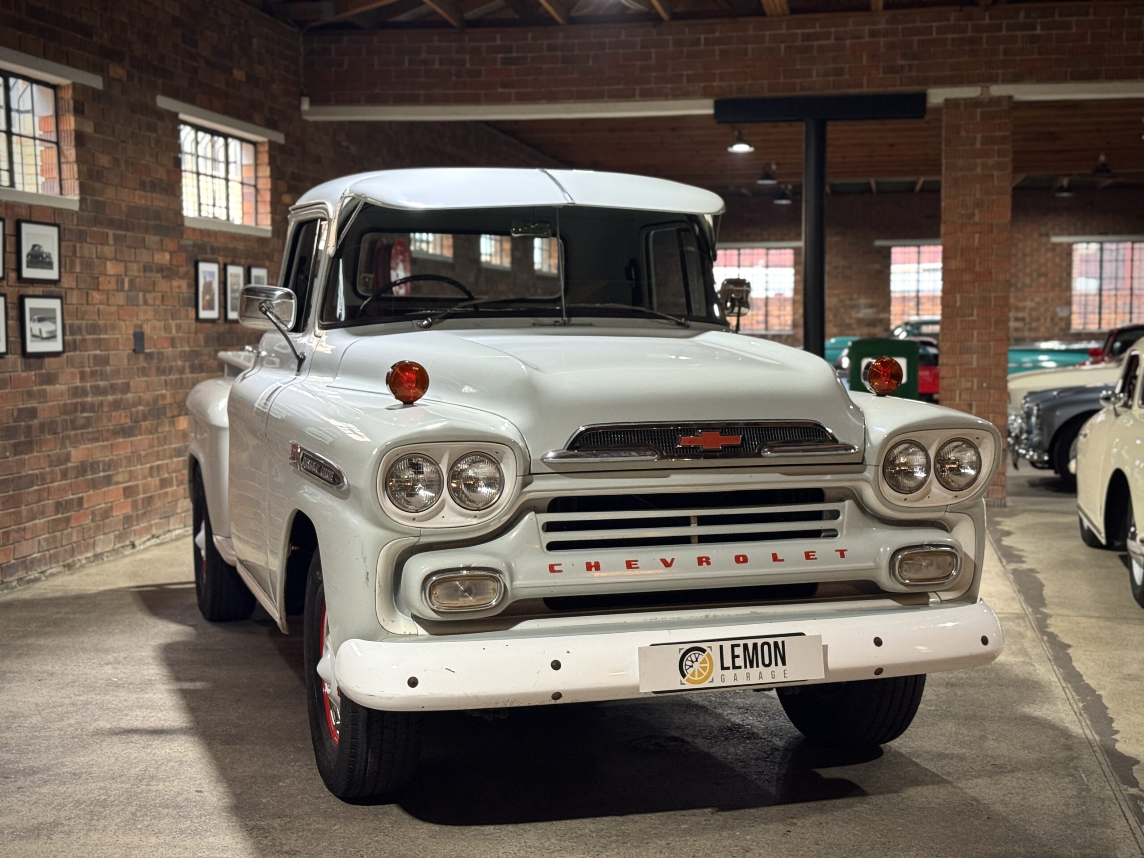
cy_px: 429
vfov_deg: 30.3
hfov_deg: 39.7
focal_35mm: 48
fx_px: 1586
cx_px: 572
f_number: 1.78
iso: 250
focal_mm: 6.76
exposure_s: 1/50
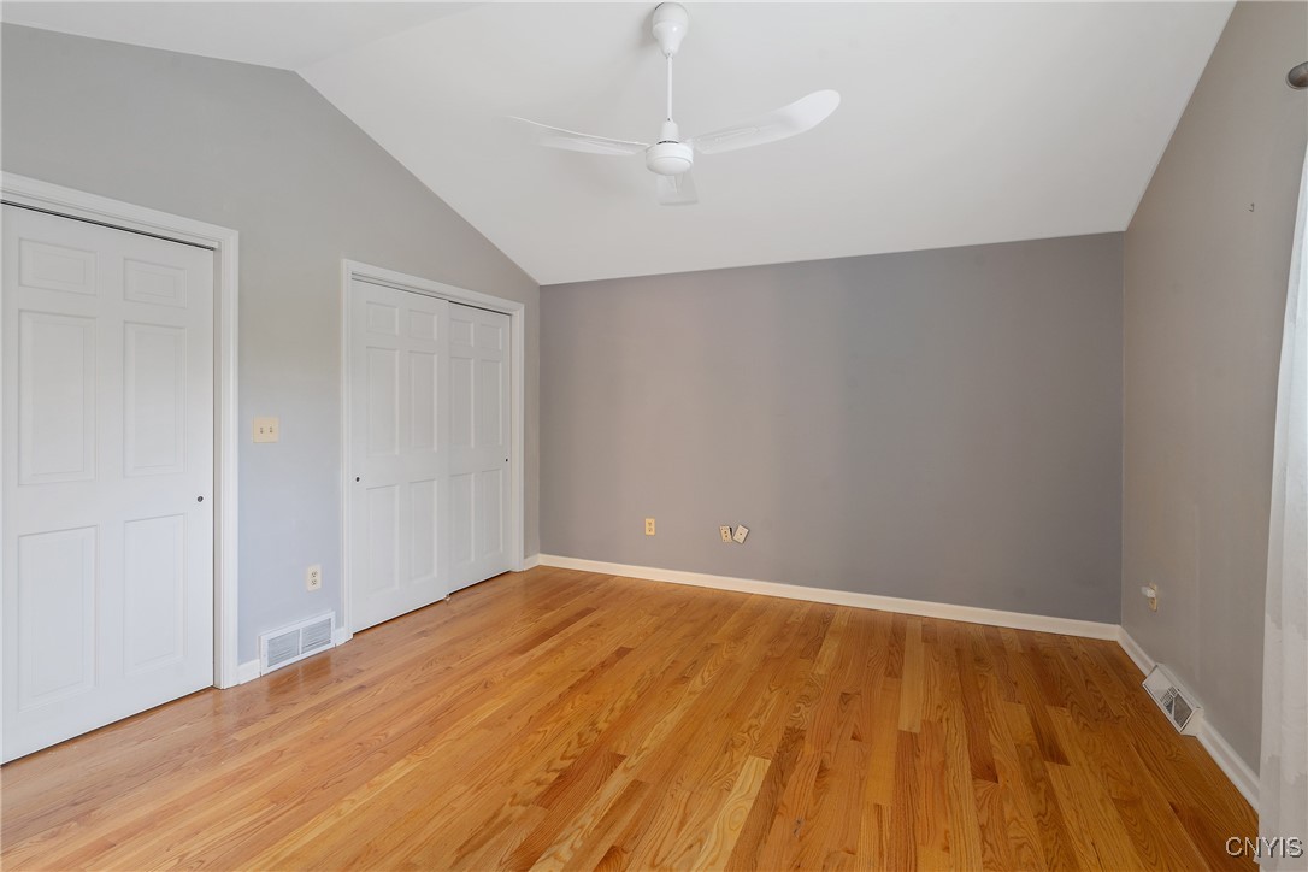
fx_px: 581
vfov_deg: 73.7
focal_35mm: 16
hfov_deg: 96.7
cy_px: 436
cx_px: 654
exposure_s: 1
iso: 200
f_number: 9
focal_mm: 16
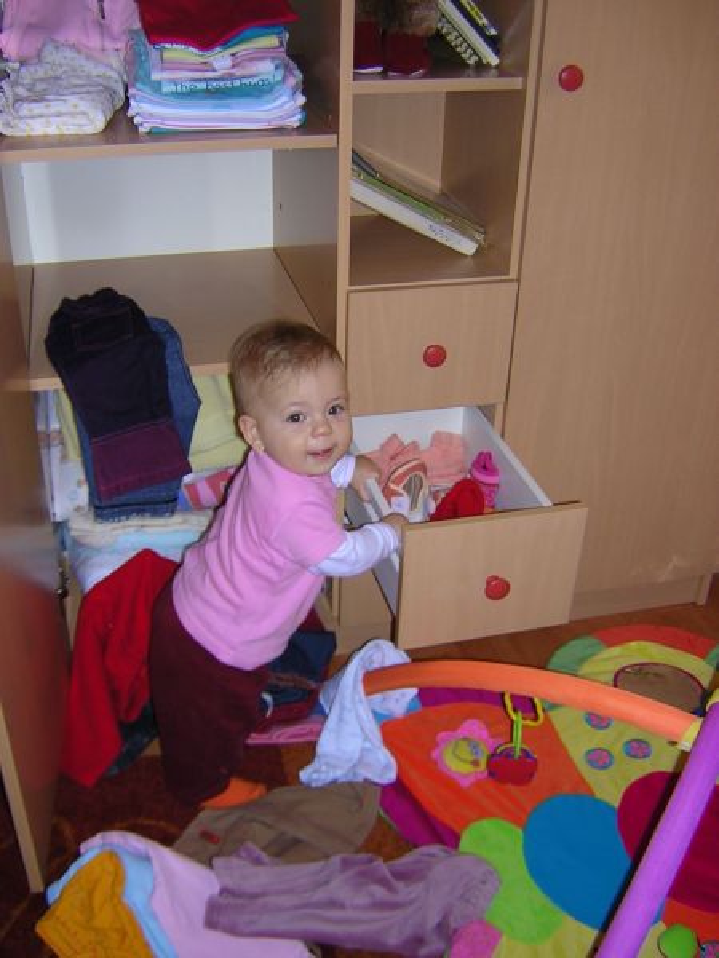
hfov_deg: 39.7
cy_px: 479
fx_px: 997
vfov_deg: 51.4
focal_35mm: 36
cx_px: 360
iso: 100
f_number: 2.6
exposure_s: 1/60.1
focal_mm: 4.7
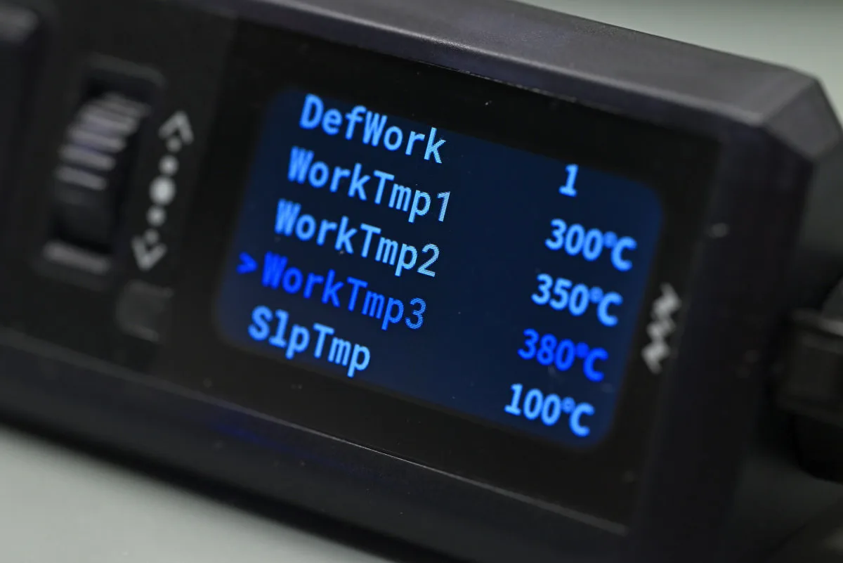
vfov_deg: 13.1
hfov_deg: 19.4
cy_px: 282
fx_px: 2460
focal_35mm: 105
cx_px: 422
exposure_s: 1/80
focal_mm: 105
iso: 800
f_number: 9
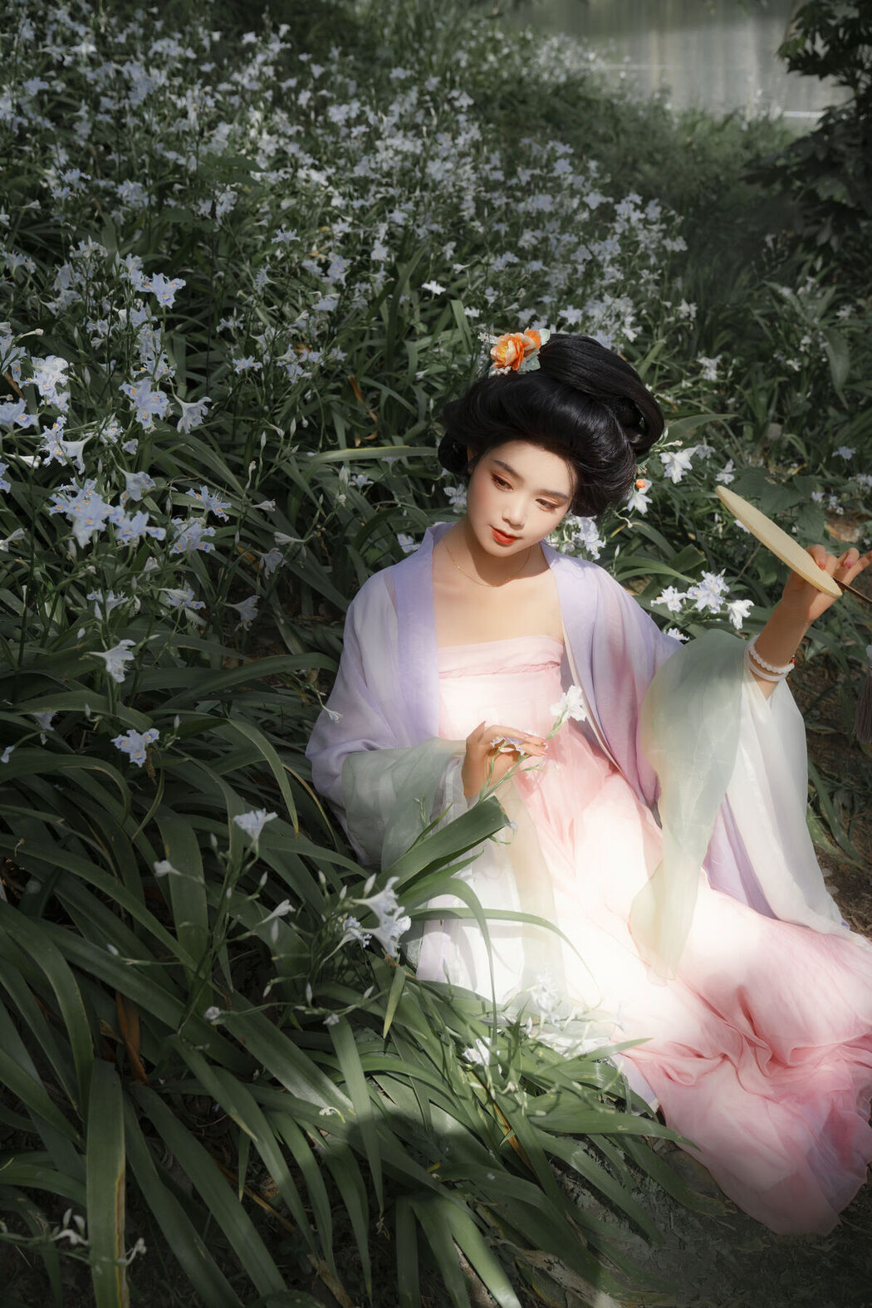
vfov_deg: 51.9
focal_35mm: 37
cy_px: 654
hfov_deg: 35.9
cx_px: 436
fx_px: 1344
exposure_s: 1/500
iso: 200
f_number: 5
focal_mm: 37
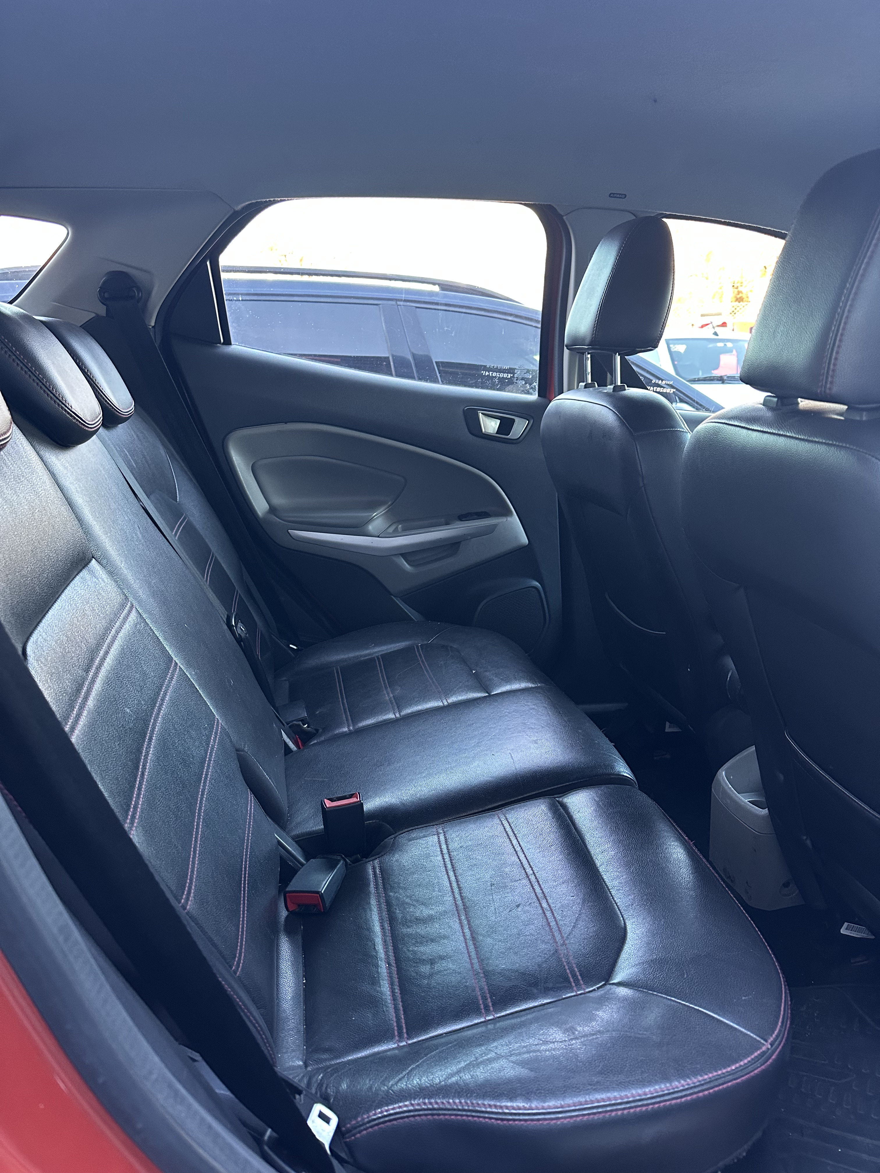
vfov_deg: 71.6
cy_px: 586
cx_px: 440
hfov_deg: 56.8
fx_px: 813
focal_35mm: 24
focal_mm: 6.86
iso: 400
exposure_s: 1/60
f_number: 1.78
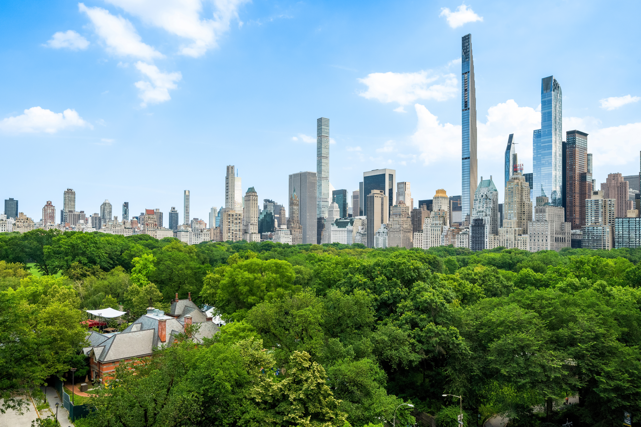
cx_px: 320
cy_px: 214
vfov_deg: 53.1
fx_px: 427
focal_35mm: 24
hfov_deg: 73.7
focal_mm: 24
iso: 1600
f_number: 11
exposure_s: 1/500
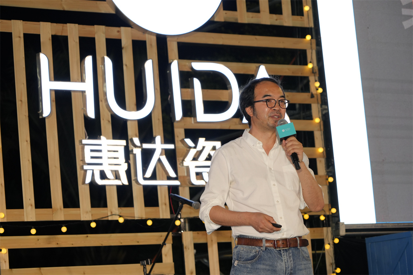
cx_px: 206
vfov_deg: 11.2
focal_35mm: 122
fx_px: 1400
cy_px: 138
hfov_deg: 16.8
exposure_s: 1/160
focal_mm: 122
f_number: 6.3
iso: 1000
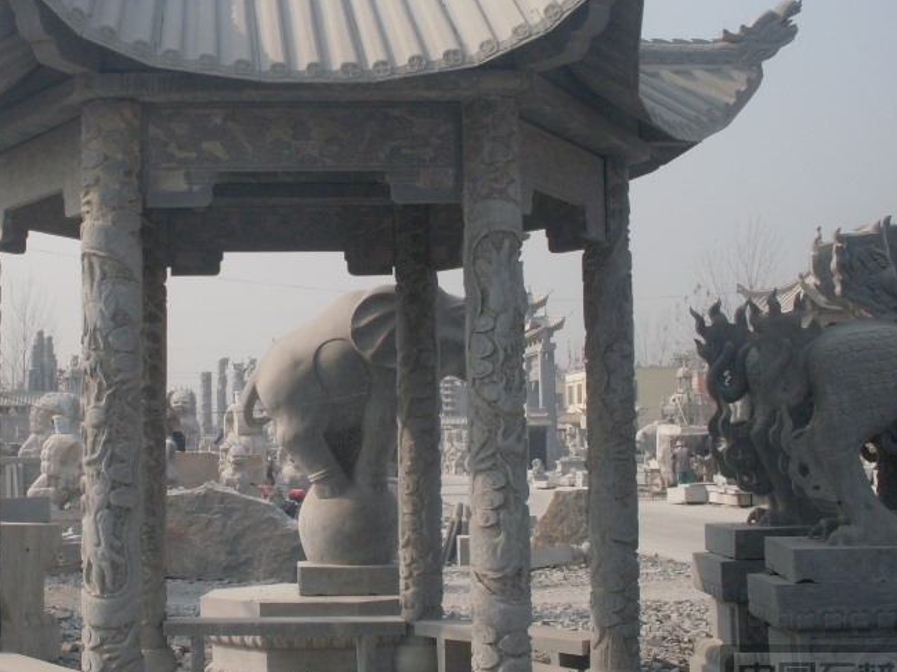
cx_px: 261
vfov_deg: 24.3
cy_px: 250
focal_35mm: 60
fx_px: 1554
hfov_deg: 31.8
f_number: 8.4
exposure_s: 1/250
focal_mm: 6.3
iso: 80
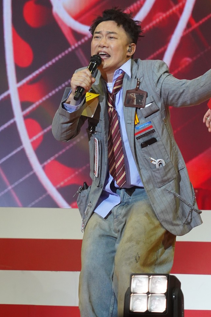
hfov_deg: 3.0
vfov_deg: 4.6
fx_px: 3975
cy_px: 150
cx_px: 121
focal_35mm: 452
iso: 3200
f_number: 8
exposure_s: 1/400
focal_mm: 240
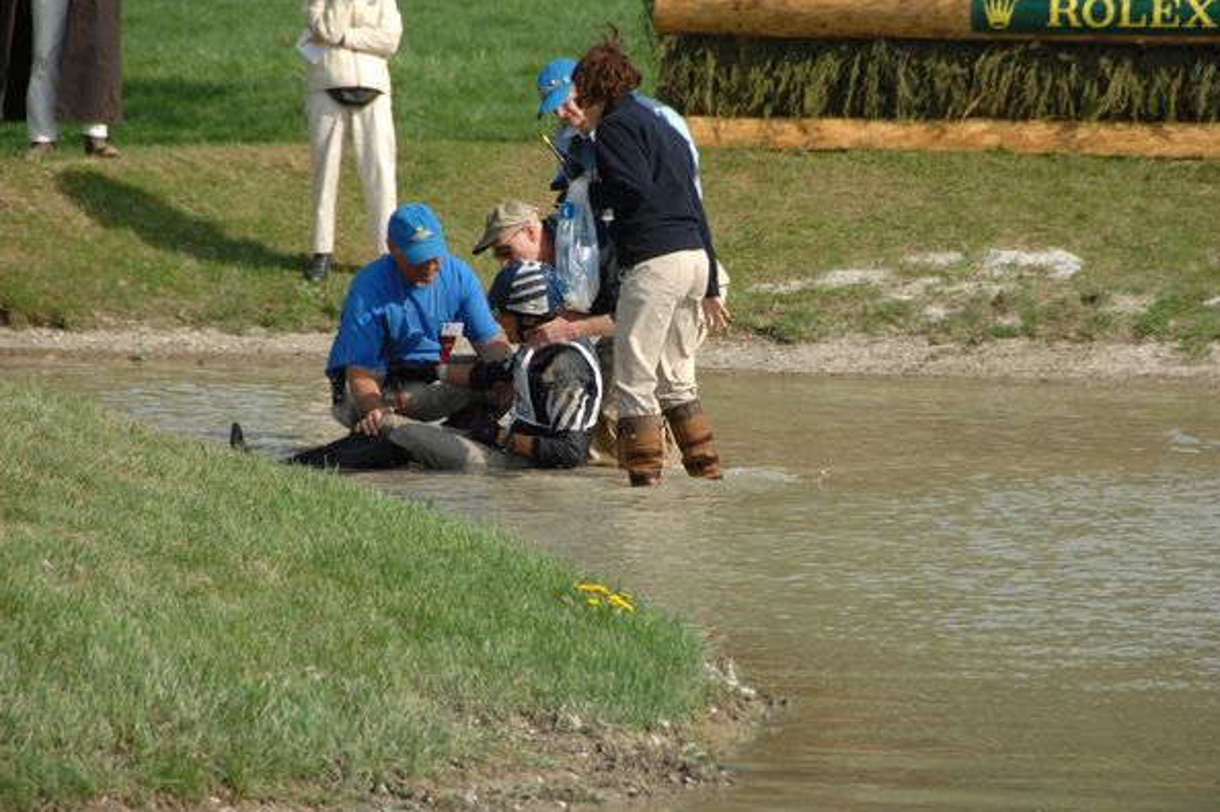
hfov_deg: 6.4
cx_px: 653
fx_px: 10937
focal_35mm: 323
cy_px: 385
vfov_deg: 4.2
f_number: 6.7
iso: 500
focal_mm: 200
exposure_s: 1/1000
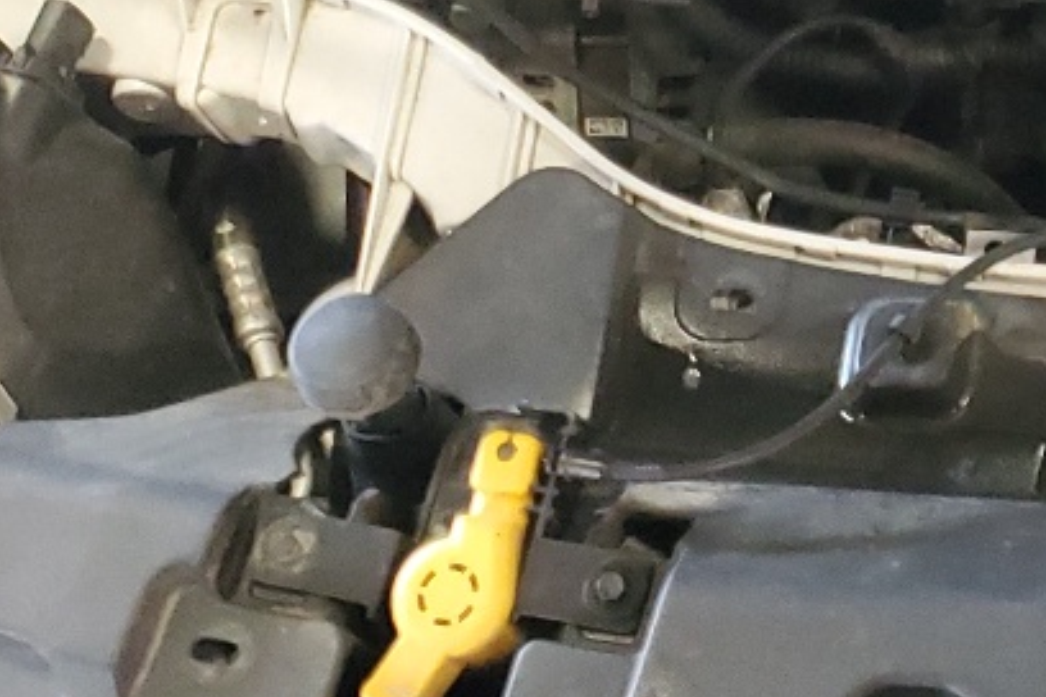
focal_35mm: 106
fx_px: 3080
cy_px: -195
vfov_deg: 12.5
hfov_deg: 17.6
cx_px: 1510
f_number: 1.5
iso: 330
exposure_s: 1/60.2
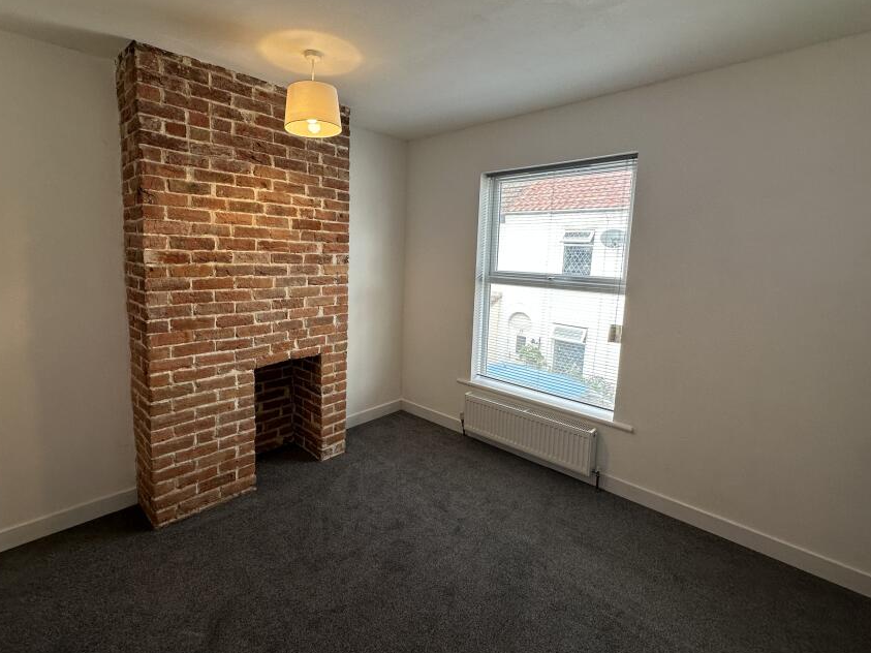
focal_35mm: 17
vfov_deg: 74.6
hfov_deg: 90.8
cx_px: 399
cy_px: 304
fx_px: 428
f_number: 2.2
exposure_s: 1/99
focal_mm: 2.22
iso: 64
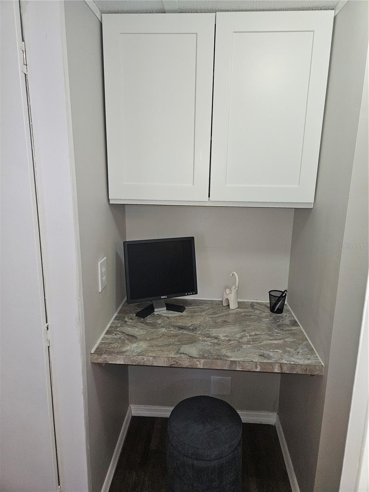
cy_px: 246
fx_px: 327
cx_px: 184
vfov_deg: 73.9
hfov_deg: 58.9
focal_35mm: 23
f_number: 1.8
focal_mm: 5.4
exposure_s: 1/60
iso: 100
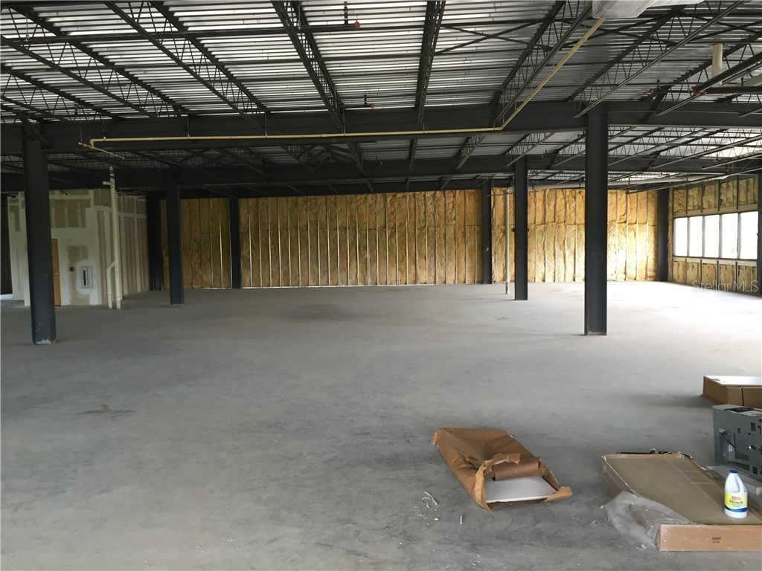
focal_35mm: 29
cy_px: 286
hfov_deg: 61.7
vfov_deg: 48.2
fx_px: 638
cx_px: 381
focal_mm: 4.15
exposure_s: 1/30
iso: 64
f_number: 2.2
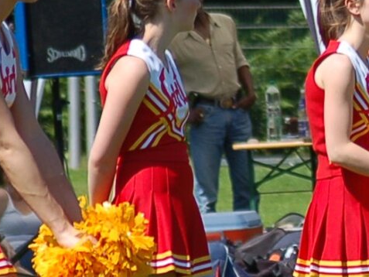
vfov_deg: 1.9
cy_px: 223
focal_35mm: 797
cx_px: 654
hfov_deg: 2.5
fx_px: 8498
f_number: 4.5
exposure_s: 1/1250
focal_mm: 120
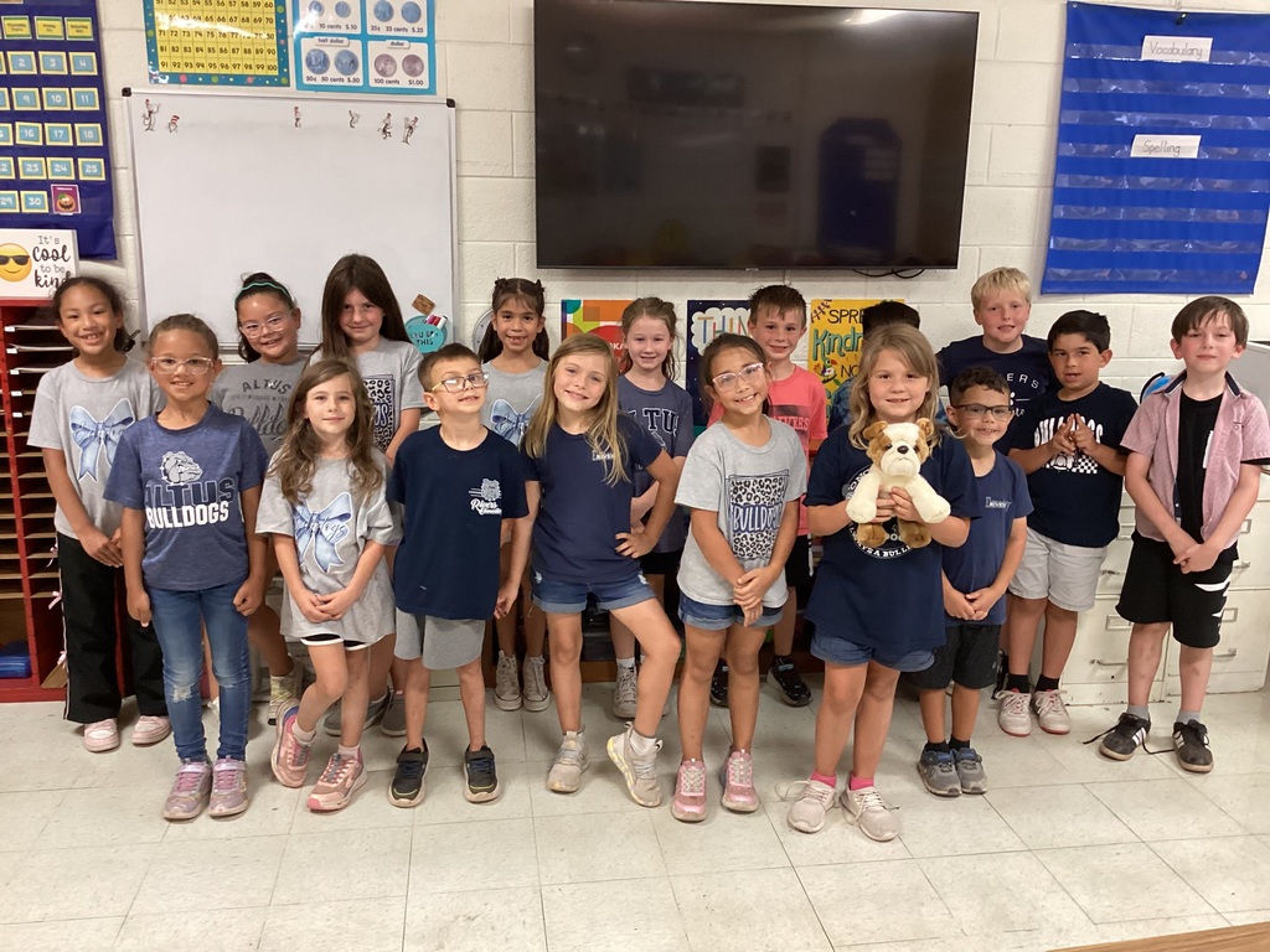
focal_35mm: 31
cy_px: 476
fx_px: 1137
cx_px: 635
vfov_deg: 45.4
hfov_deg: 58.4
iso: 320
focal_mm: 3.3
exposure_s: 1/60
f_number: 2.4
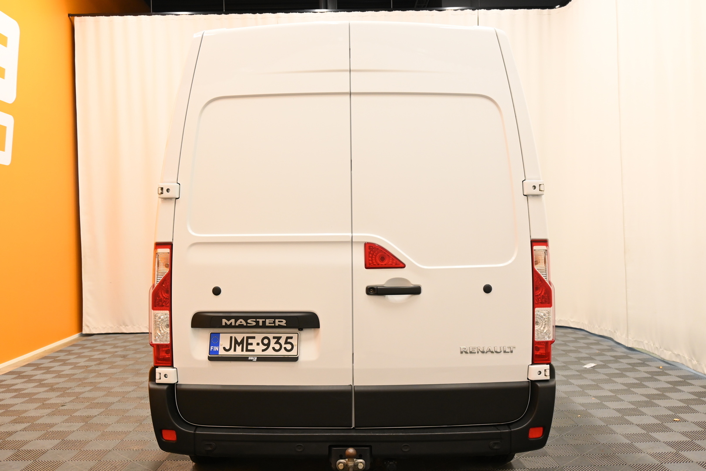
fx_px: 632
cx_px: 353
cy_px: 236
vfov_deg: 40.8
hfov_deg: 58.3
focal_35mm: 32
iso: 720
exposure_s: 1/30
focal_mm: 21.5
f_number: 5
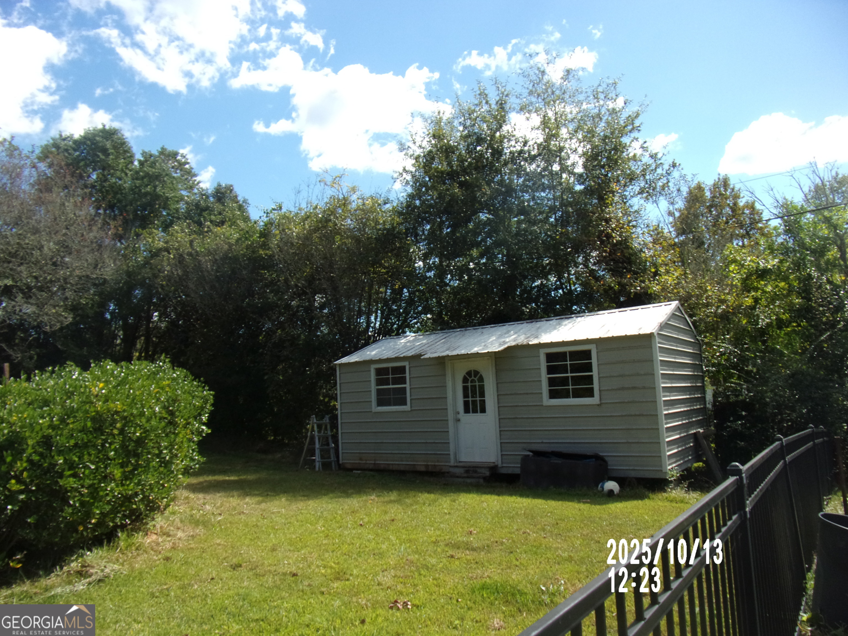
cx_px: 424
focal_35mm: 24
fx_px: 588
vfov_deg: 56.8
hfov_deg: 71.6
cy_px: 318
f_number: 3.3
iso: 80
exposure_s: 1/600
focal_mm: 4.3
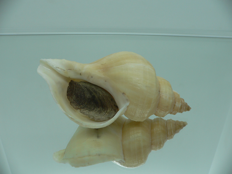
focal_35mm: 35
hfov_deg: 52.6
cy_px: 87
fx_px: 235
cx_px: 116
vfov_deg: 40.7
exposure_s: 1/60
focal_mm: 4.6
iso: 80
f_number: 2.8
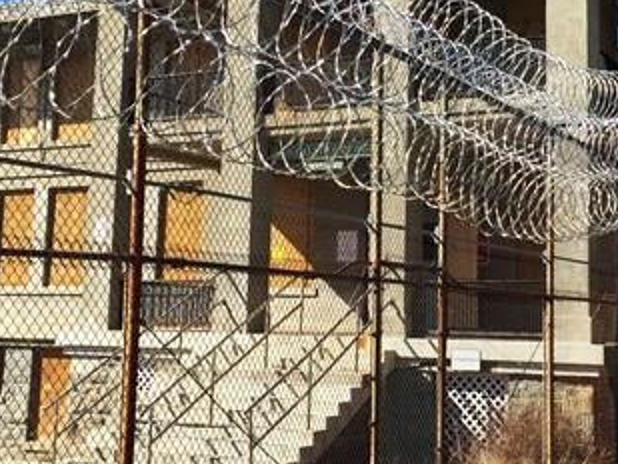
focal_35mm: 61
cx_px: 390
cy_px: 158
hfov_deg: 31.5
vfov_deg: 23.9
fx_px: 1089
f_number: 2.2
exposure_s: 1/1276
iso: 32
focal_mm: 4.15
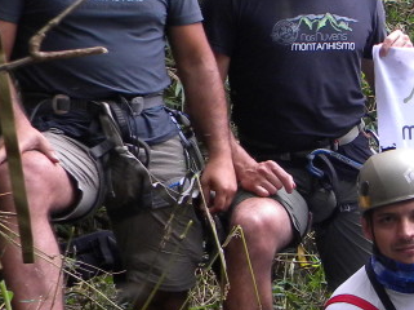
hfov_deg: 16.1
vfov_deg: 12.9
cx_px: 561
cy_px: 150
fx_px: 1374
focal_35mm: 115
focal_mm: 6.4
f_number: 3.7
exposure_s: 1/62.3
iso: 218
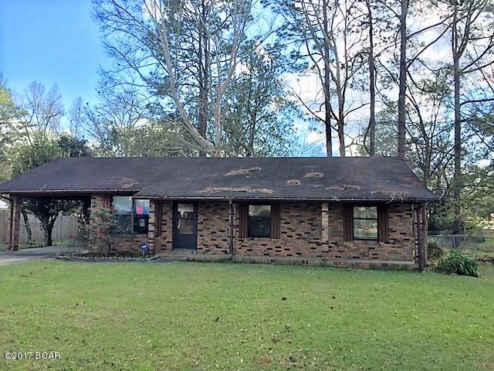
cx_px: 247
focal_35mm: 29
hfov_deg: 61.7
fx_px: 414
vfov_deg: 48.2
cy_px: 186
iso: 32
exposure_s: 1/1522
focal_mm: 4.15
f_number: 2.2
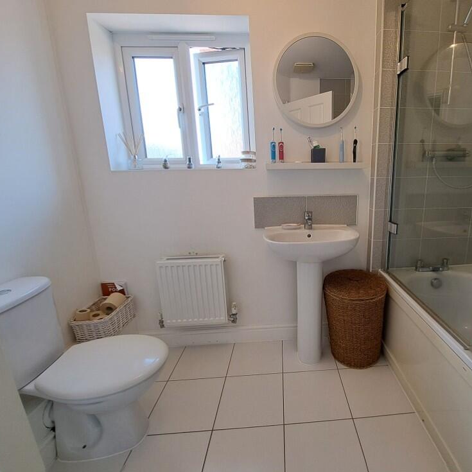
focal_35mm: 16
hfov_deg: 85.2
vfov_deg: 87.4
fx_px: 247
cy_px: 226
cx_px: 303
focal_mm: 1.74
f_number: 2.2
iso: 50
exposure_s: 1/50
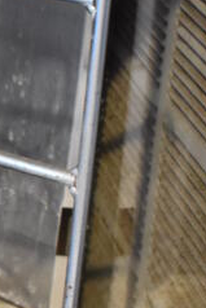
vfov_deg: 12.3
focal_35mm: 167
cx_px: -119
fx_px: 1431
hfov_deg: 8.0
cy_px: 143
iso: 3200
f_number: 4.2
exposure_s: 1/20
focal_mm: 29
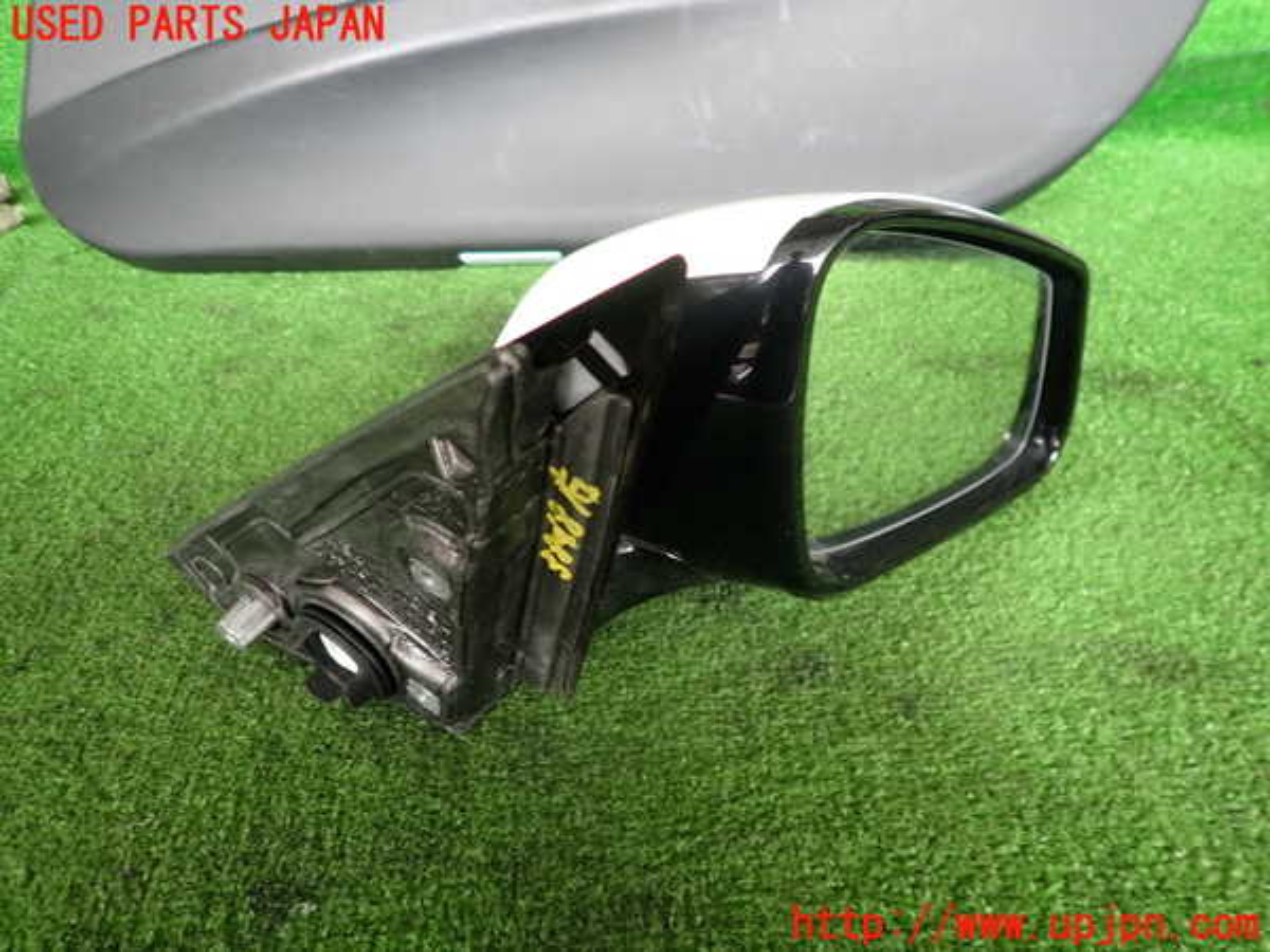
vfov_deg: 54.9
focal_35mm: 25
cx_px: 635
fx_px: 917
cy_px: 476
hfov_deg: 69.4
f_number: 2
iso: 200
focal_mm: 4.5
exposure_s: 1/30
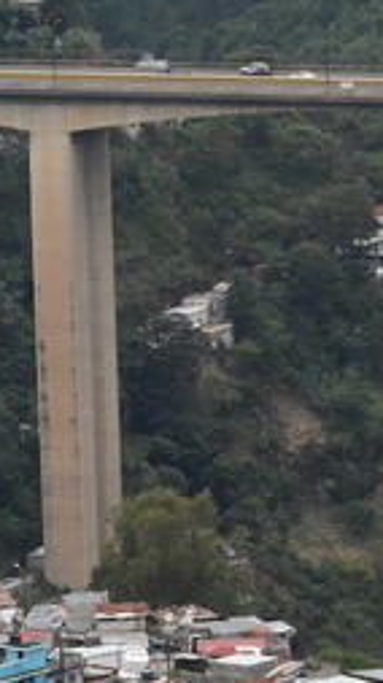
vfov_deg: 5.3
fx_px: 7397
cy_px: 306
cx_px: 769
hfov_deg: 2.9
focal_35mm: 409
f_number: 8
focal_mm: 70
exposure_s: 1/2500
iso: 1000
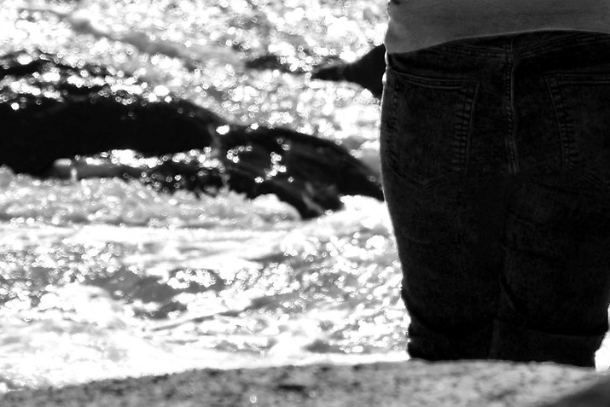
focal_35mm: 1108
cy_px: -174
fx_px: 18777
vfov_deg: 1.2
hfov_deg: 1.9
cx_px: 665
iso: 100
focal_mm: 220
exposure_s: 1/800
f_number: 9
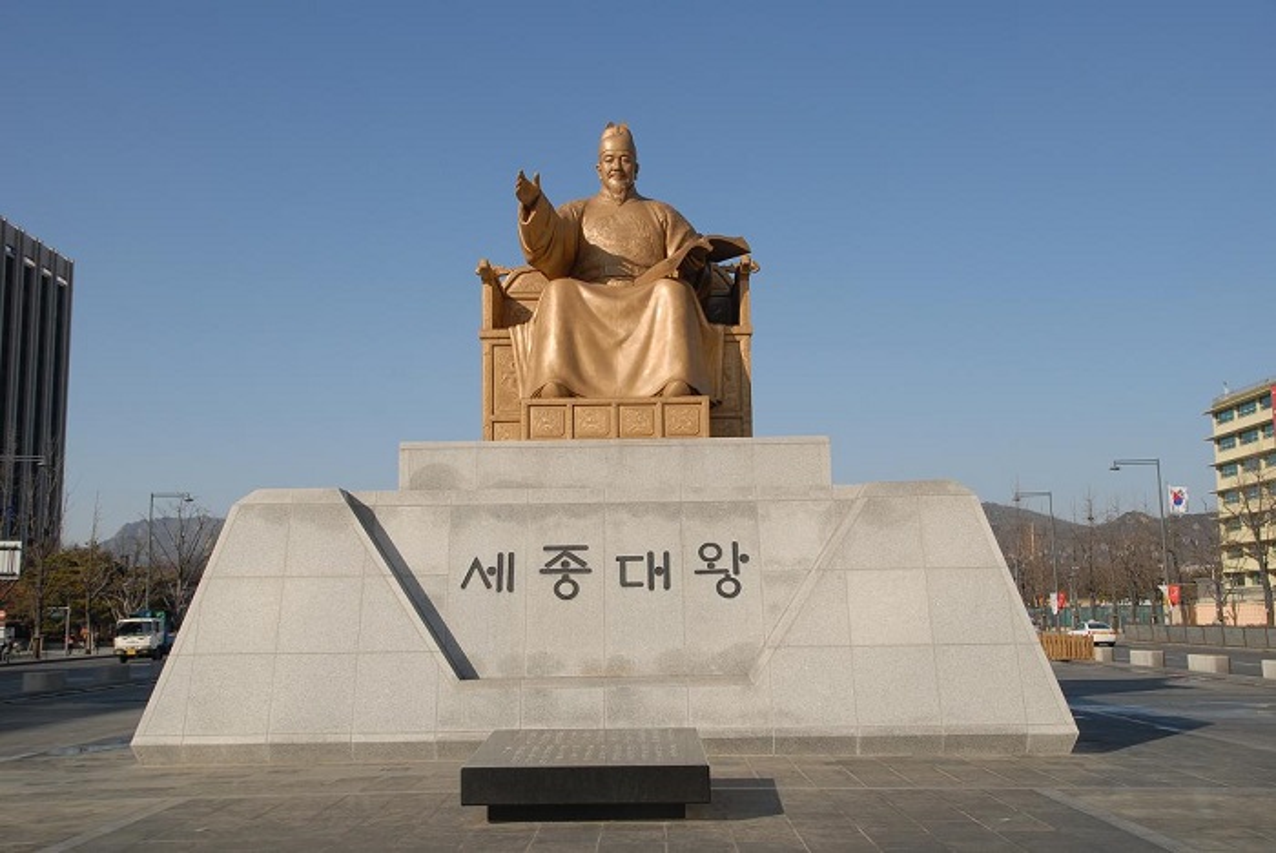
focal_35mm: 36
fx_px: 1277
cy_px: 426
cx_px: 638
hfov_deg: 53.1
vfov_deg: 36.9
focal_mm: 24
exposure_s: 1/320
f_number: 9
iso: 100
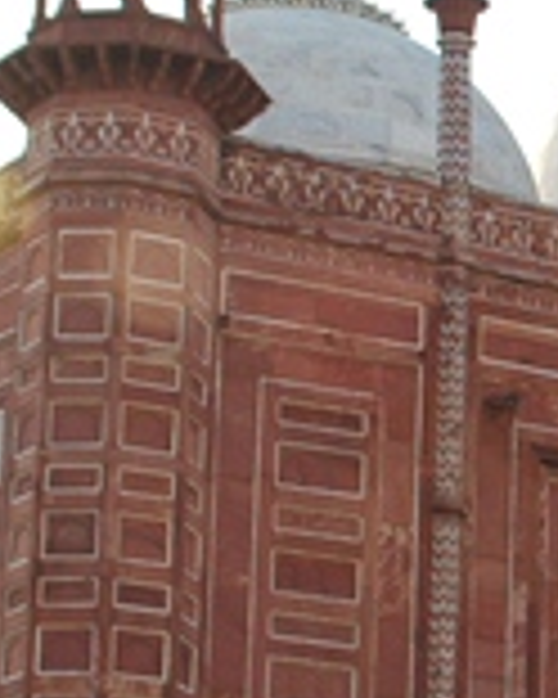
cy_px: 527
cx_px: 873
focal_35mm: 163
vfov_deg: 11.8
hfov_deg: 9.2
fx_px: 3365
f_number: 10
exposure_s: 1/200
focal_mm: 28
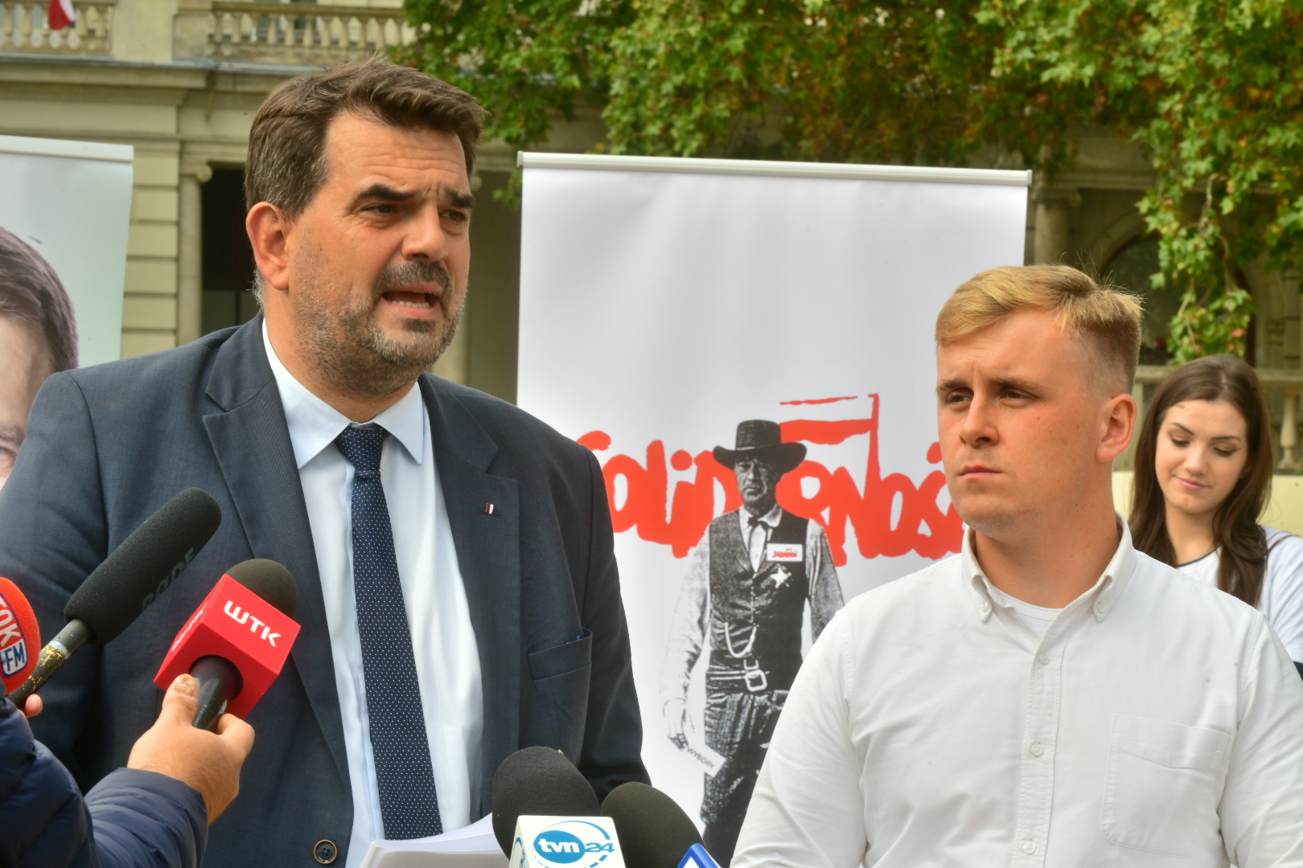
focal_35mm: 116
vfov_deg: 11.8
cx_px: 652
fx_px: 4198
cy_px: 434
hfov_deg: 17.6
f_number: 22
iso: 180
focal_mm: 116
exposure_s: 1/60
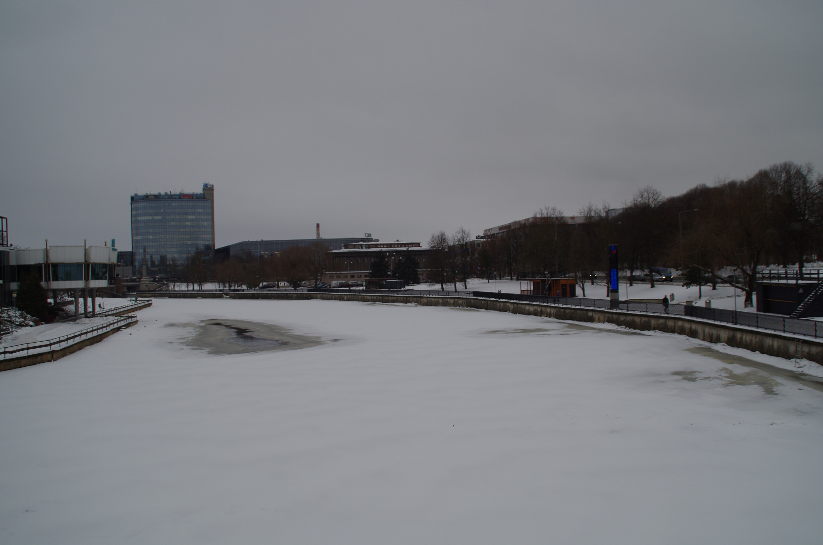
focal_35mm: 27
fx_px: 616
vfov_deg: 47.7
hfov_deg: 67.5
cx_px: 412
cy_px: 272
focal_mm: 18
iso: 100
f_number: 5.6
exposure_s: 1/250
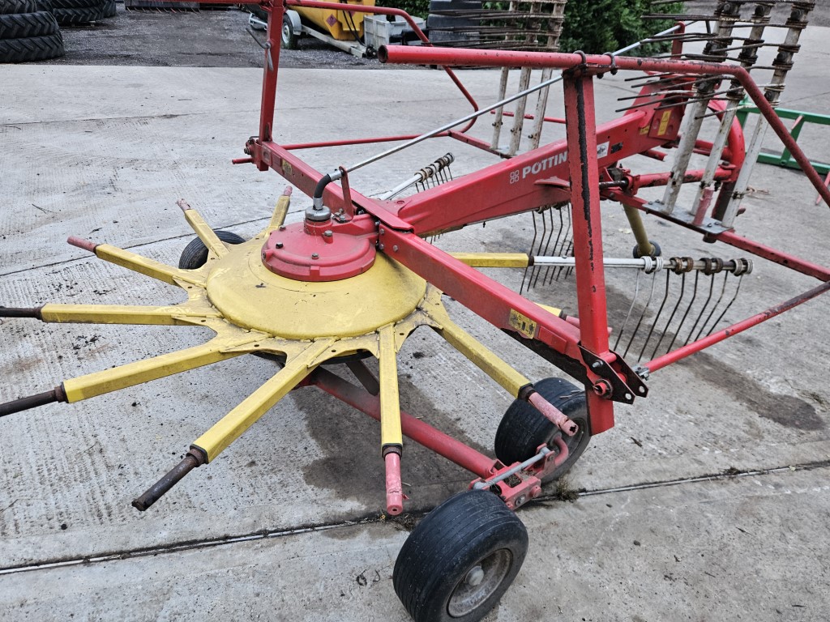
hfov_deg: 73.9
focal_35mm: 23
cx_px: 415
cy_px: 311
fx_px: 551
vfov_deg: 58.9
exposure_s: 1/100
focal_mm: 5.4
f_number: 1.8
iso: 400
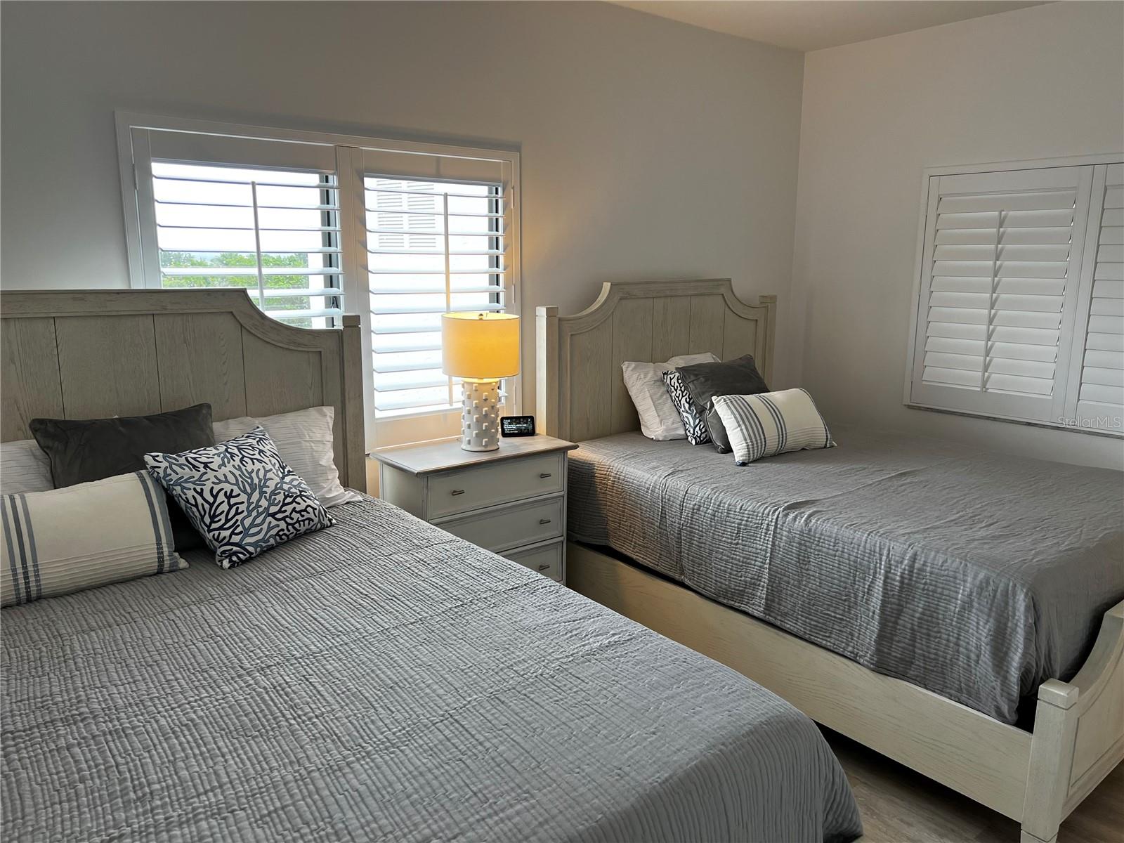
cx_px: 562
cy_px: 422
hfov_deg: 67.3
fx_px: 844
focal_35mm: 26
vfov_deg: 53.1
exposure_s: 1/120
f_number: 1.5
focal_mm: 5.7
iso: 80
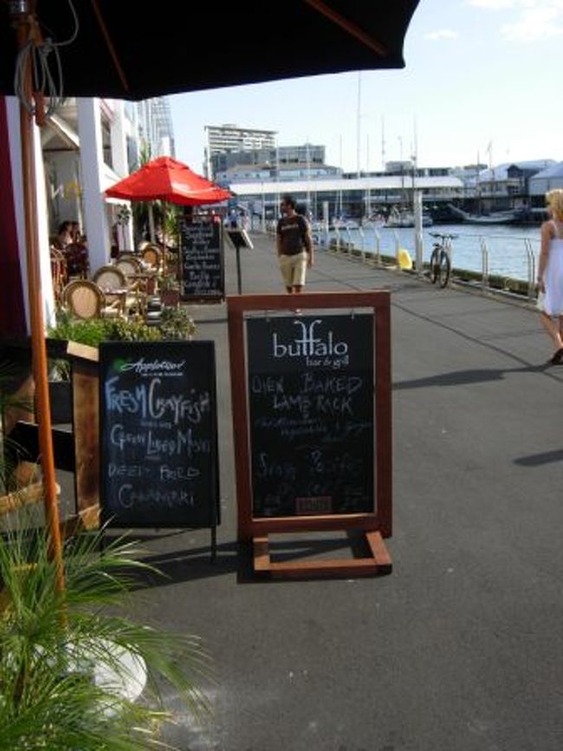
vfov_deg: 51.3
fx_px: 780
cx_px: 282
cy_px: 376
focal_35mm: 36
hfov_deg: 39.7
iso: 50
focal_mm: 7.5
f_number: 4.3
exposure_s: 1/287
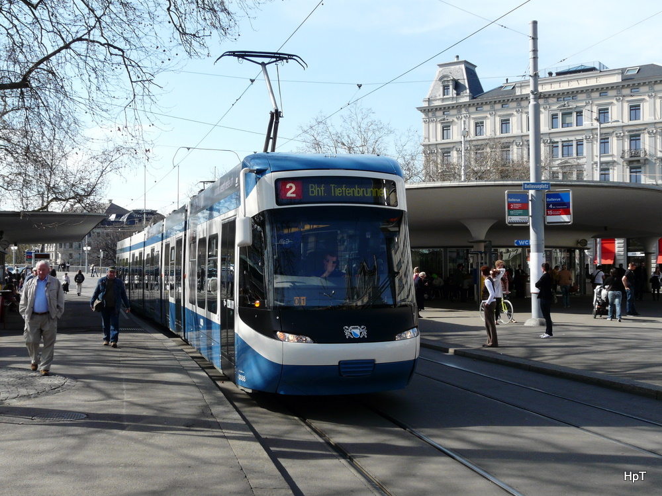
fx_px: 841
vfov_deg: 32.9
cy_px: 248
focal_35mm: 44
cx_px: 331
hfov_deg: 42.9
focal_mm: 7.2
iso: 100
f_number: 5.6
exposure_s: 1/250
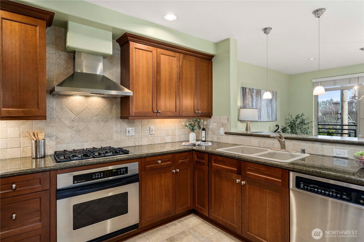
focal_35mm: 18
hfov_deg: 90.0
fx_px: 182
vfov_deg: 67.4
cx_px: 182
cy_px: 121
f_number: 6.3
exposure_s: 1/60
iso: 320
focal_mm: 18
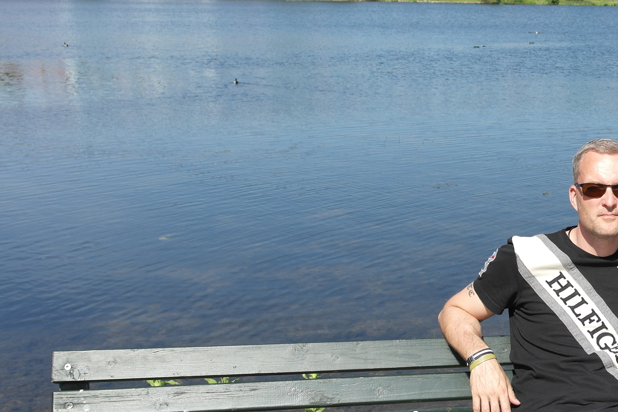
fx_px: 996
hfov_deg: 32.2
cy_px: 270
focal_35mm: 58
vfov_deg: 23.3
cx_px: 595
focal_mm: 20
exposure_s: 1/400
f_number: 5.6
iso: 100
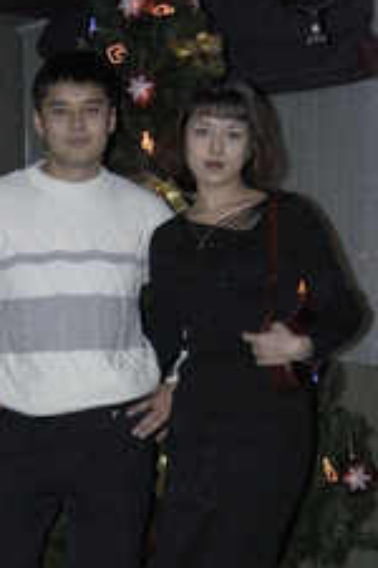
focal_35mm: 69
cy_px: 394
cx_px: 130
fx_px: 1087
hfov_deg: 19.7
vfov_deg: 29.0
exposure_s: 1/60
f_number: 5
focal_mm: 23
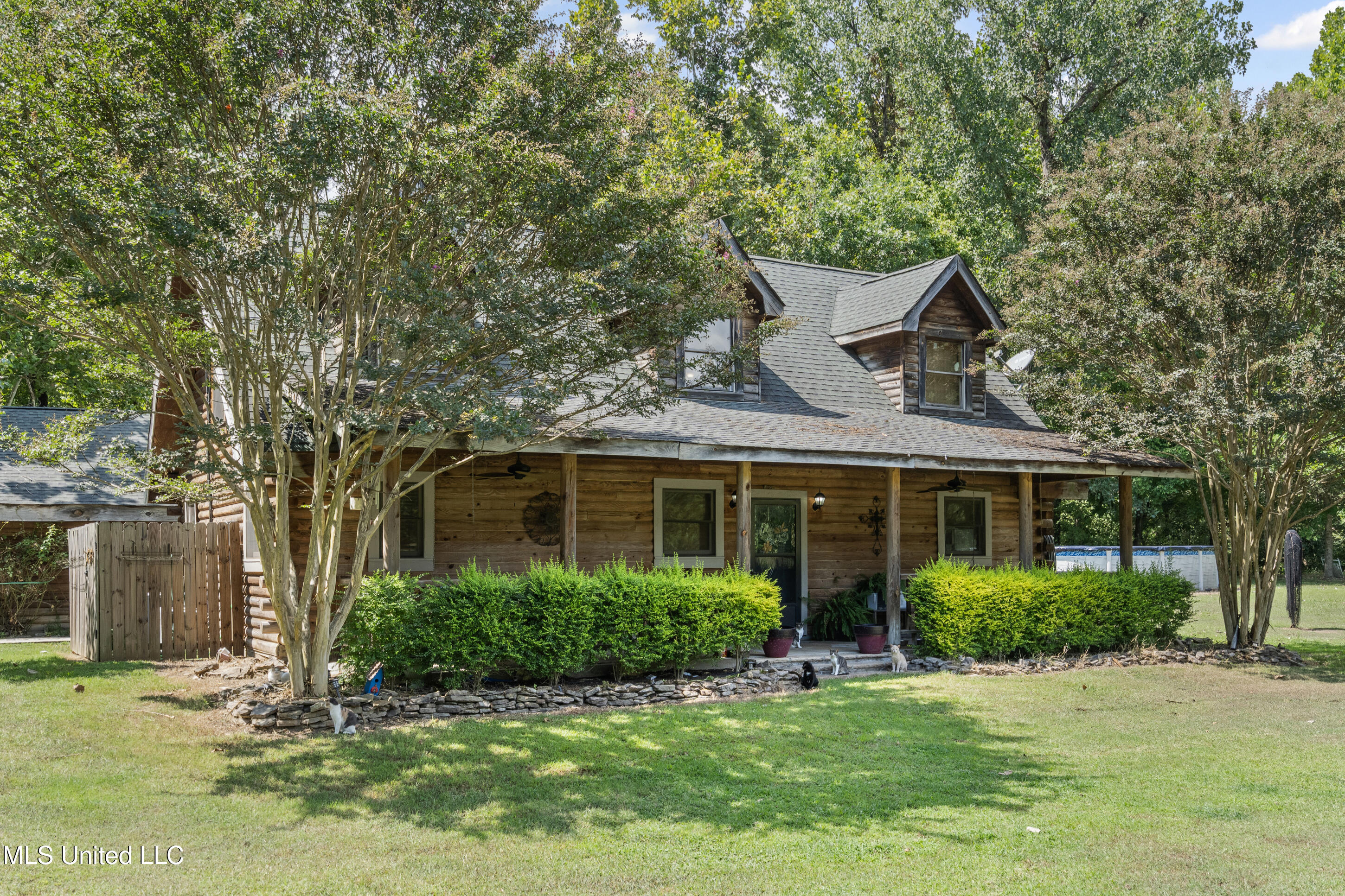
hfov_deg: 57.2
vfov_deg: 40.0
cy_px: 448
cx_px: 672
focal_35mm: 33
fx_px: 1233
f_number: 9
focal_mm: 33
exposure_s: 1/100
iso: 800
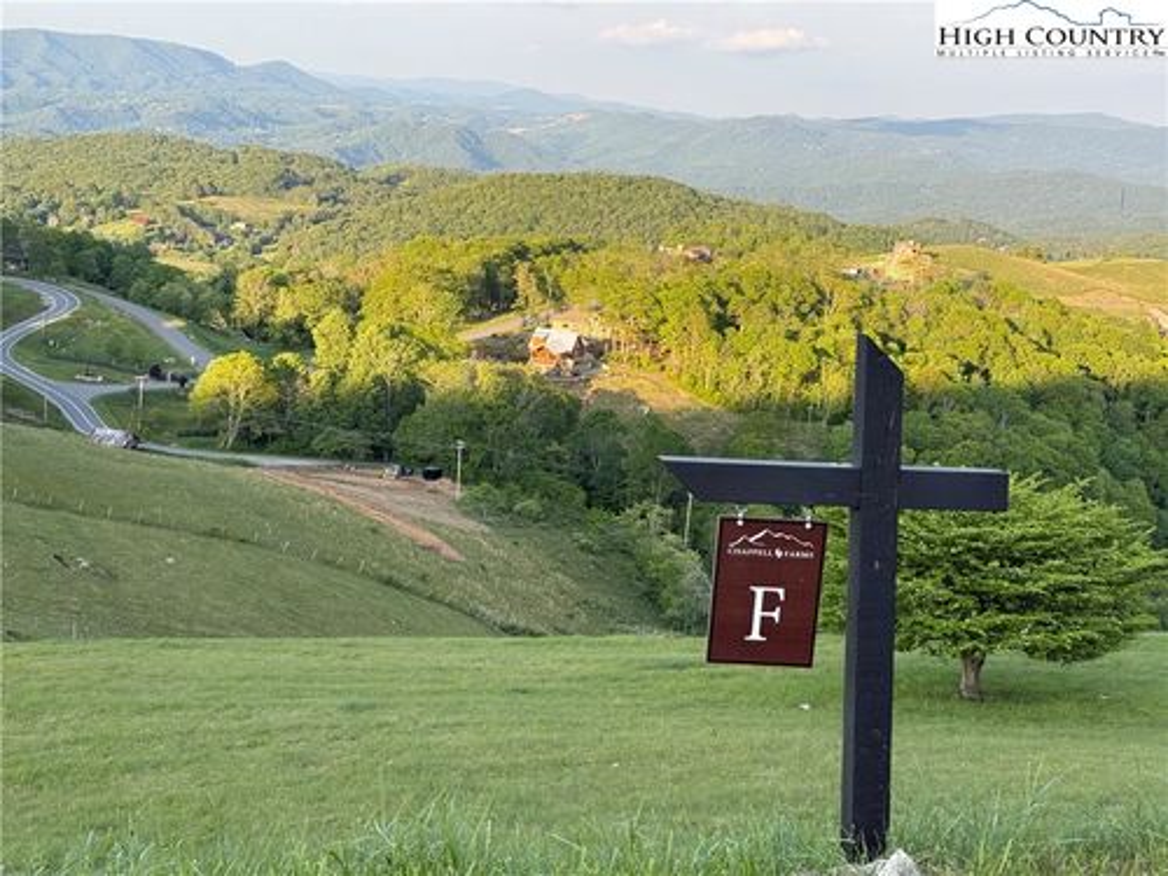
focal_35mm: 48
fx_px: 1620
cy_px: 438
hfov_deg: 39.7
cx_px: 584
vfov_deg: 30.3
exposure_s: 1/687
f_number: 1.78
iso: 64
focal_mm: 6.76
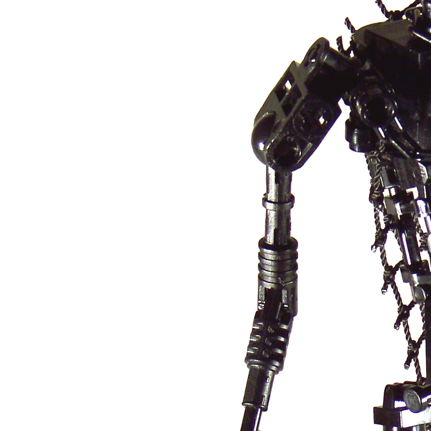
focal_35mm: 225
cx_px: 502
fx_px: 3169
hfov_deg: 7.7
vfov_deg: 7.7
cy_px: 412
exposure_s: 1/50
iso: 70
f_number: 3.2
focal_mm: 13.2
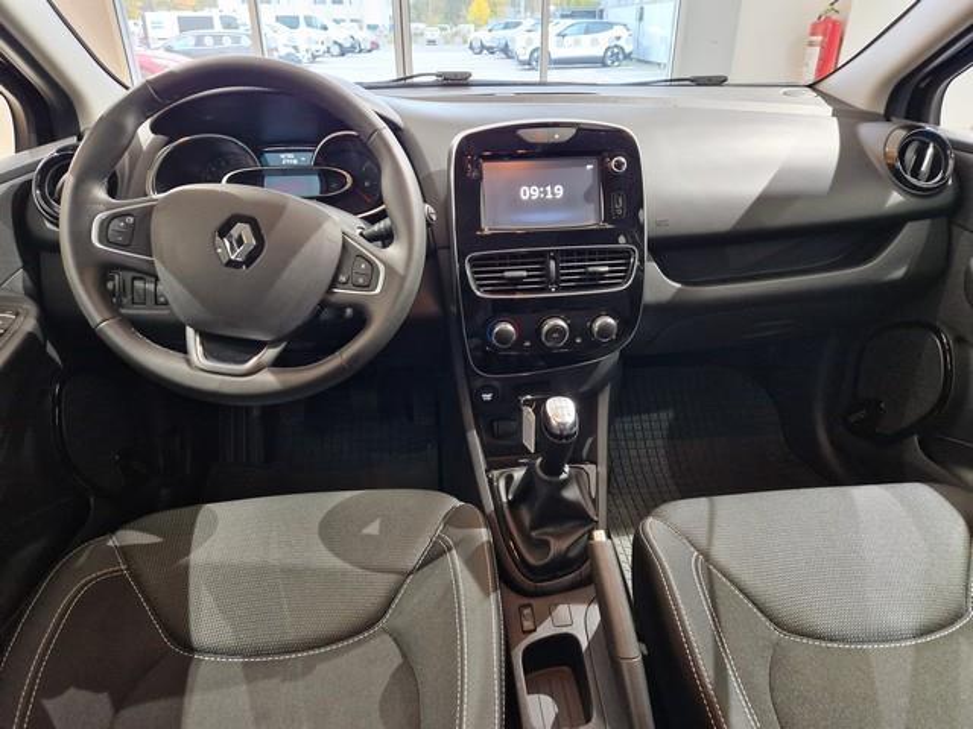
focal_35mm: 23
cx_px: 486
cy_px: 364
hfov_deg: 73.9
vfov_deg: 58.9
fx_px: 646
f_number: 1.8
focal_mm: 5.4
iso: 500
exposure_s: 1/33
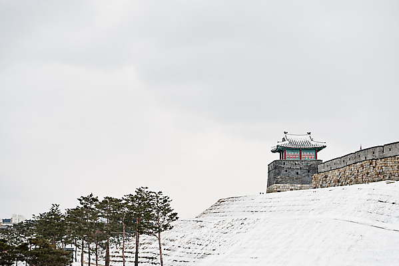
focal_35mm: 60
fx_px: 665
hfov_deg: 33.4
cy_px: 133
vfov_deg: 22.6
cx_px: 200
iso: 100
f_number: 5.6
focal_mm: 60
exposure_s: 1/640
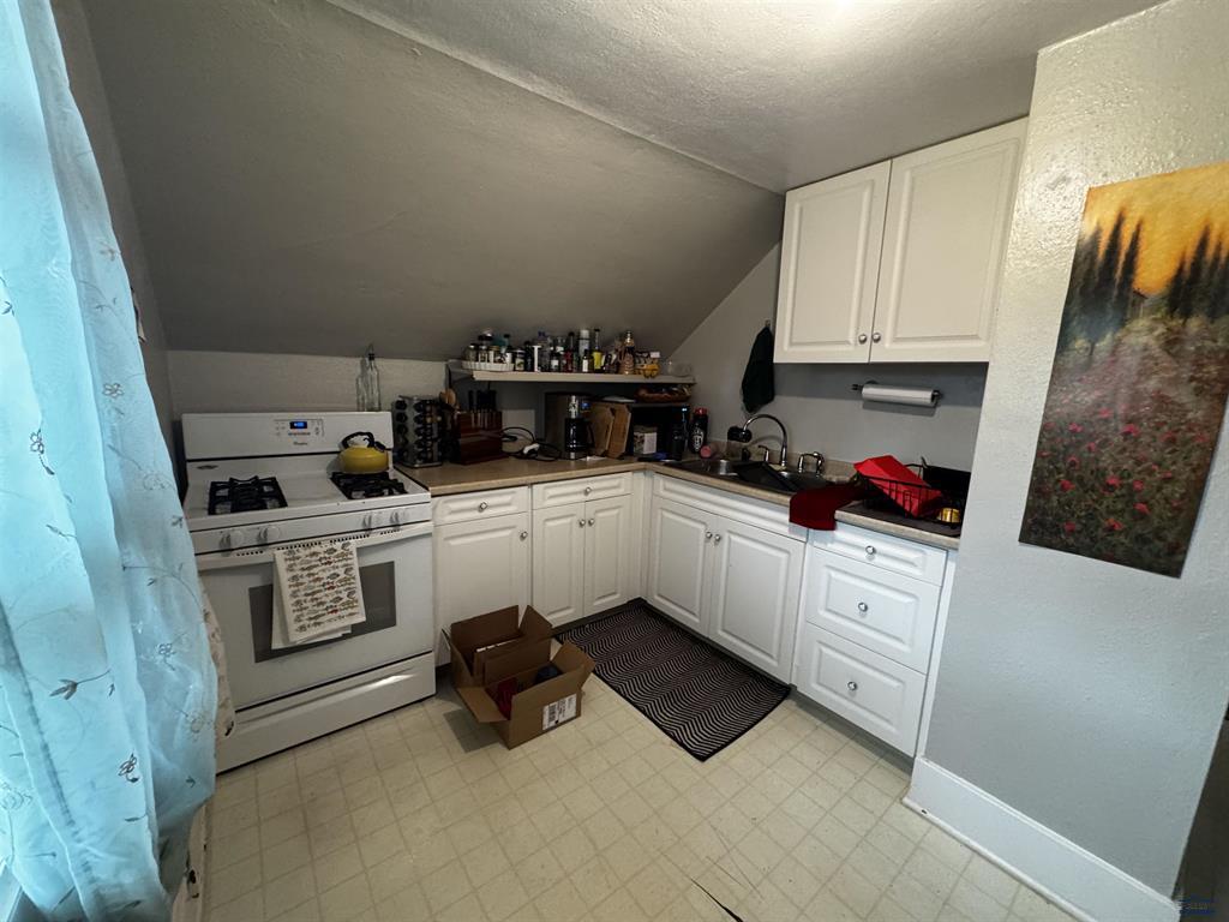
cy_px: 461
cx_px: 614
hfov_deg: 102.1
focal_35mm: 14
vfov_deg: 85.7
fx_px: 497
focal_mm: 2.22
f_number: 2.2
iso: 500
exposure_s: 1/60
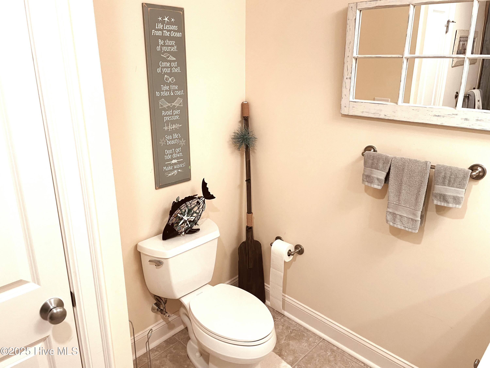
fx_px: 368
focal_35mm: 26
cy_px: 184
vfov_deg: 53.1
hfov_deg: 67.3
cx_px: 245
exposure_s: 1/60
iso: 80
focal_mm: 4.2
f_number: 1.6
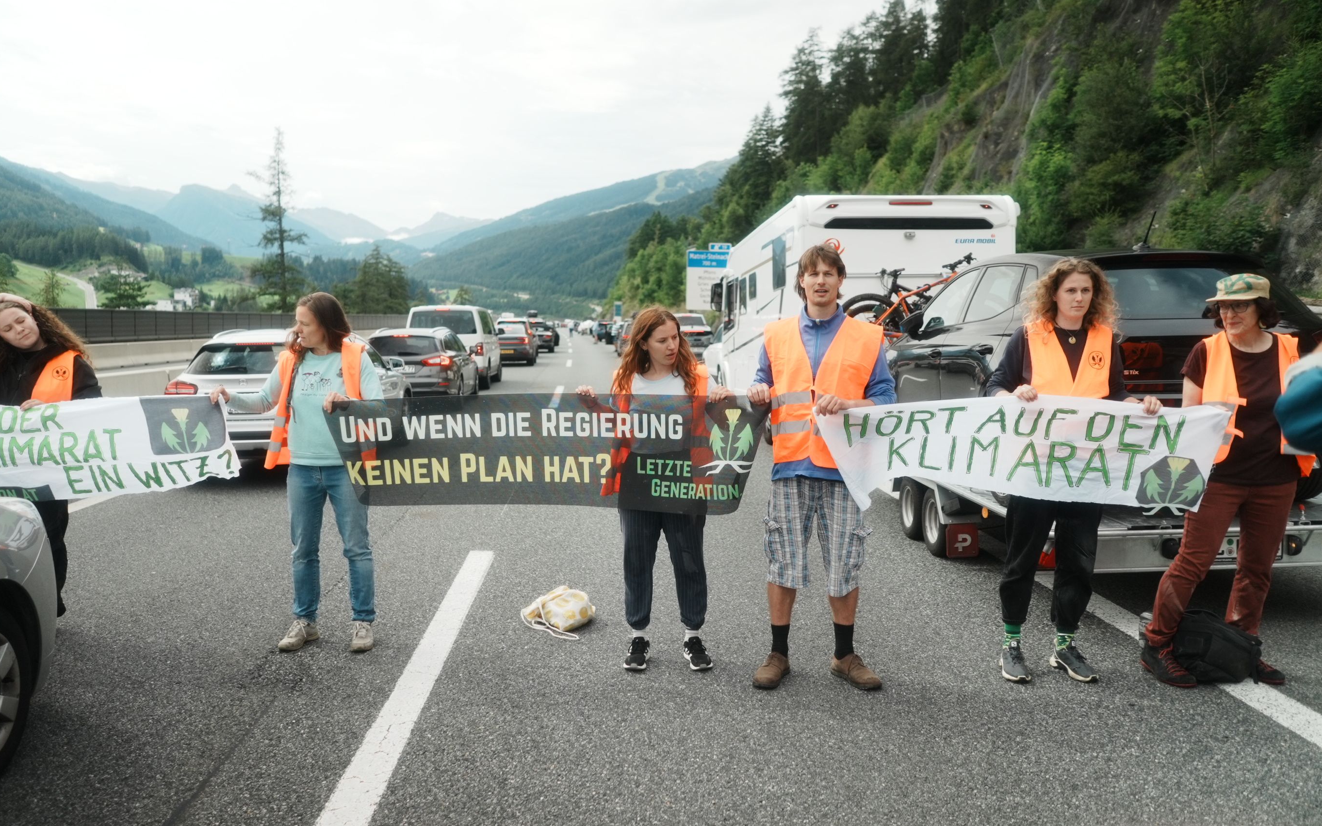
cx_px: 666
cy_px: 401
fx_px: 1045
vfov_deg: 43.1
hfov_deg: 64.6
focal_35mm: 29
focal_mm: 28
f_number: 2.5
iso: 500
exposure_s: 1/640
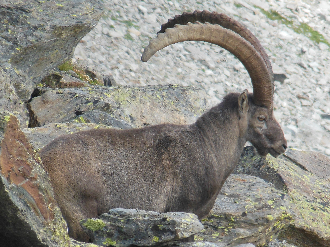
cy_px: 124
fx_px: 4328
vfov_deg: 3.3
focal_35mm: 454
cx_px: 165
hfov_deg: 4.4
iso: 250
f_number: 5.9
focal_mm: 81
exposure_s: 1/250
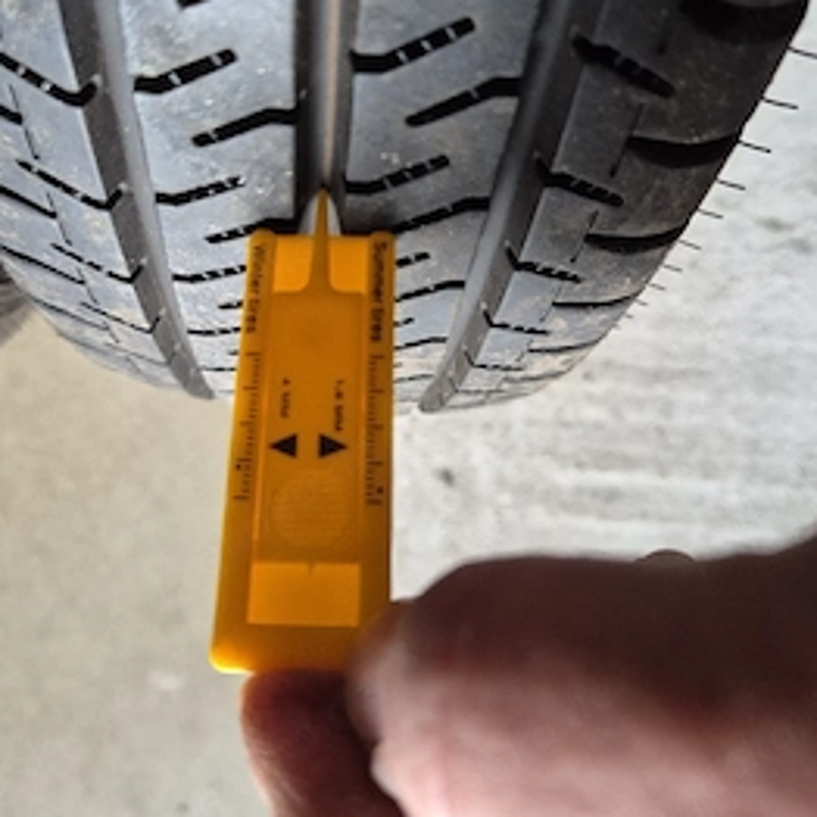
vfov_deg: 51.9
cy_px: 296
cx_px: 352
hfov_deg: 52.4
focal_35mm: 31
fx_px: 828
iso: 500
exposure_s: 1/100
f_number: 1.8
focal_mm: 5.4
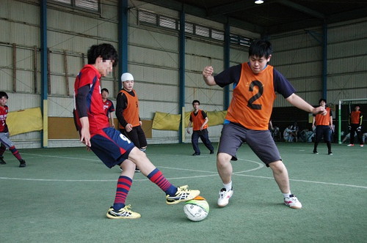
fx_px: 397
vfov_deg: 34.1
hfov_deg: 49.6
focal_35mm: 39
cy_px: 122
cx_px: 184
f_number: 4
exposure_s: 1/500
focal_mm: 26
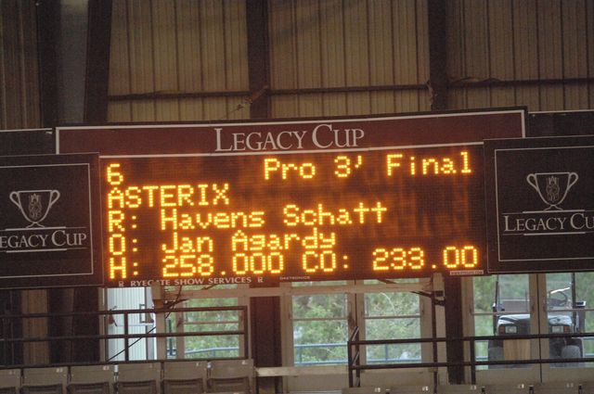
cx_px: 297
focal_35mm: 300
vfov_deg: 4.6
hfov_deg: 6.9
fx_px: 4944
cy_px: 197
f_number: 2.8
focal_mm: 200
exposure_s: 1/320
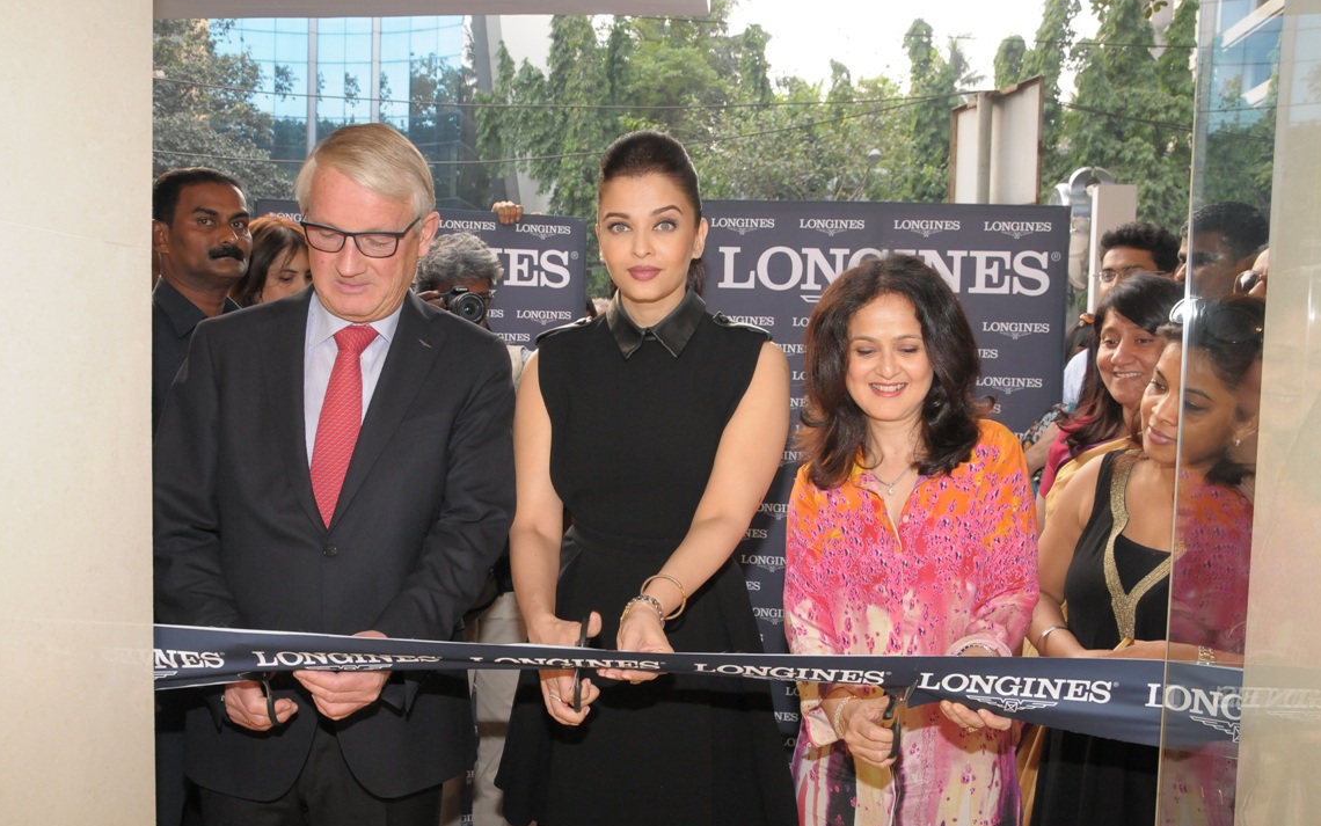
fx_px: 1171
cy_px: 426
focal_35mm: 33
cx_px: 663
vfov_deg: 38.9
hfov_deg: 58.9
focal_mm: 21
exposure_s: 1/100
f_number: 8
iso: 1000
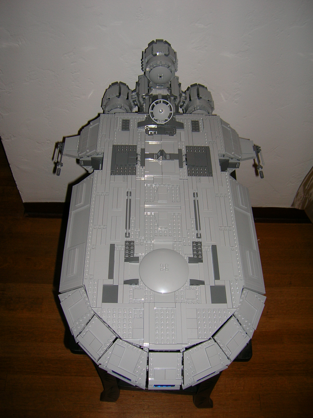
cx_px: 156
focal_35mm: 34
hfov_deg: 41.8
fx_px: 410
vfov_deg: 54.0
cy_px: 209
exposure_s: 1/60.1
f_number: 2.9
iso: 50
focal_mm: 5.7
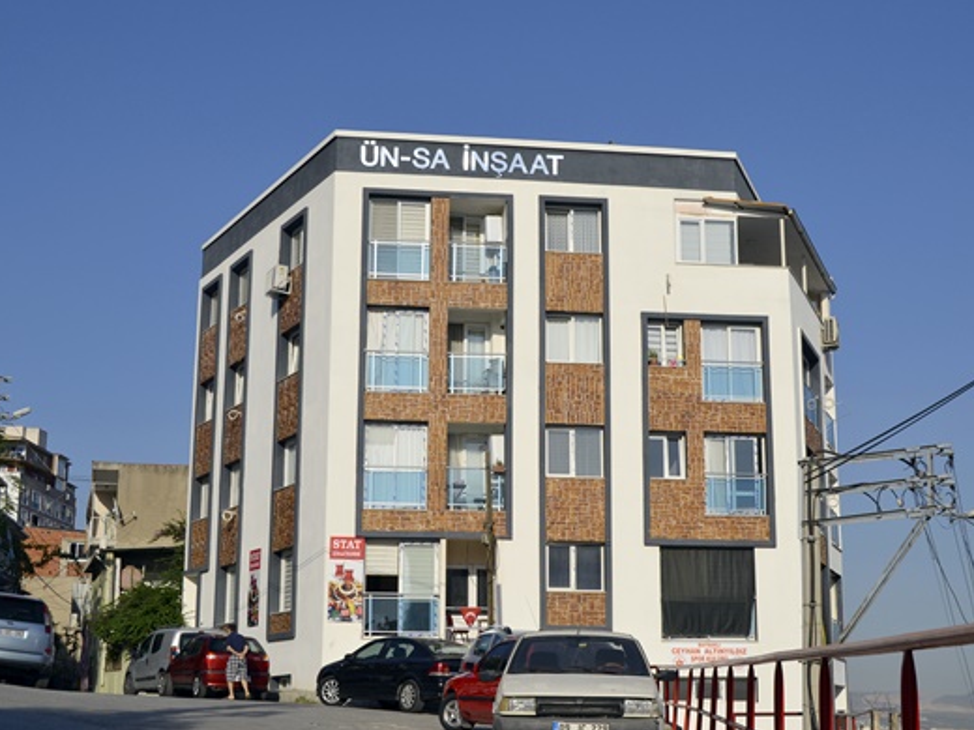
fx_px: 1451
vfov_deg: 28.3
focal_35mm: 52
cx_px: 526
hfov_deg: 37.1
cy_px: 371
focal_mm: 31
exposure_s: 1/400
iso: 100
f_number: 10
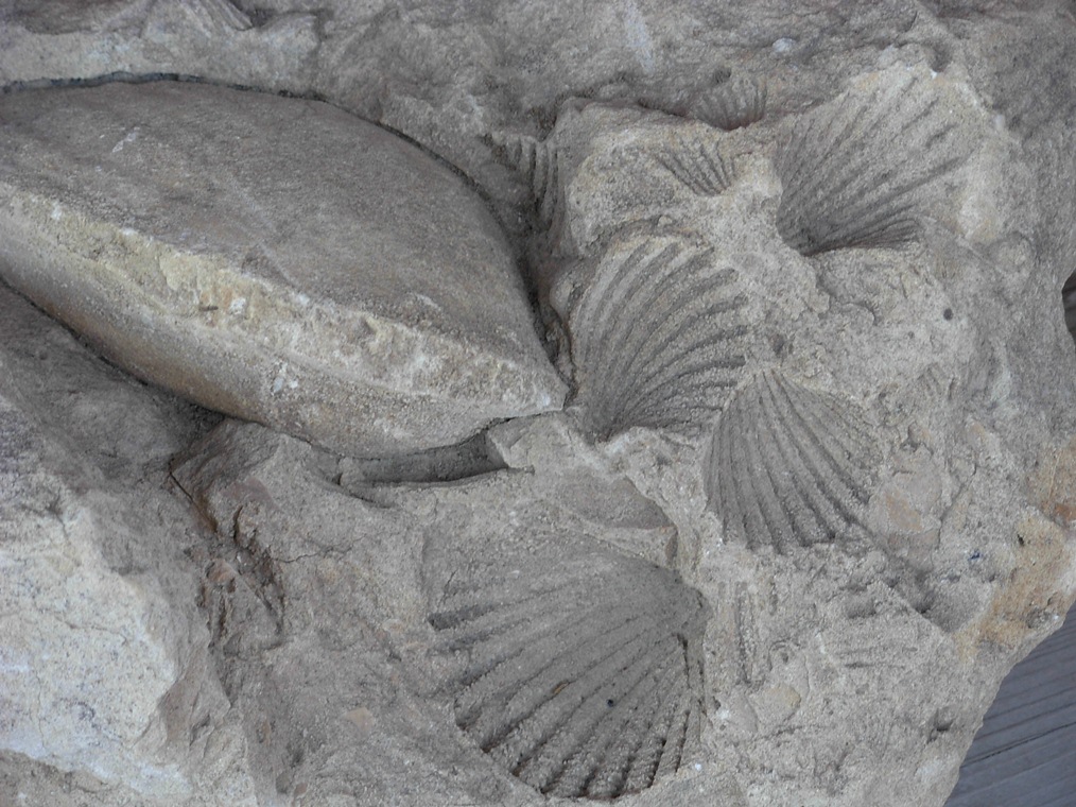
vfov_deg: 11.2
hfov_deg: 14.9
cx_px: 538
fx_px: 4102
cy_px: 404
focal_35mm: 132
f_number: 4.4
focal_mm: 21.8
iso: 79
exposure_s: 1/53.8
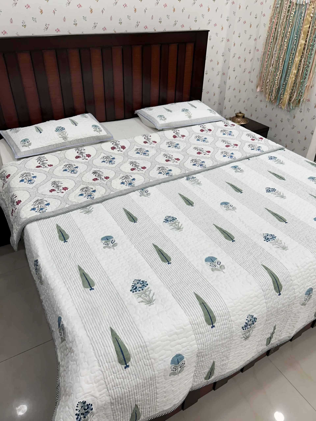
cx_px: 158
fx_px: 316
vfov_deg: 67.3
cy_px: 210
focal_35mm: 26
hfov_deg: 53.1
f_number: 1.5
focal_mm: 5.7
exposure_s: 1/100
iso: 50
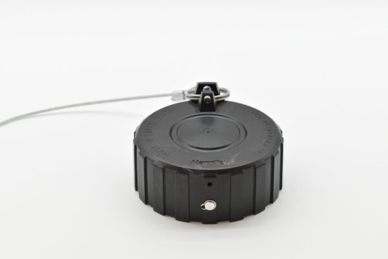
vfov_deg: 20.2
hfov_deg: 29.9
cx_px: 194
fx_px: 727
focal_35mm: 68
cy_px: 130
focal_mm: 45
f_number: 8
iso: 1600
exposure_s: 1/800
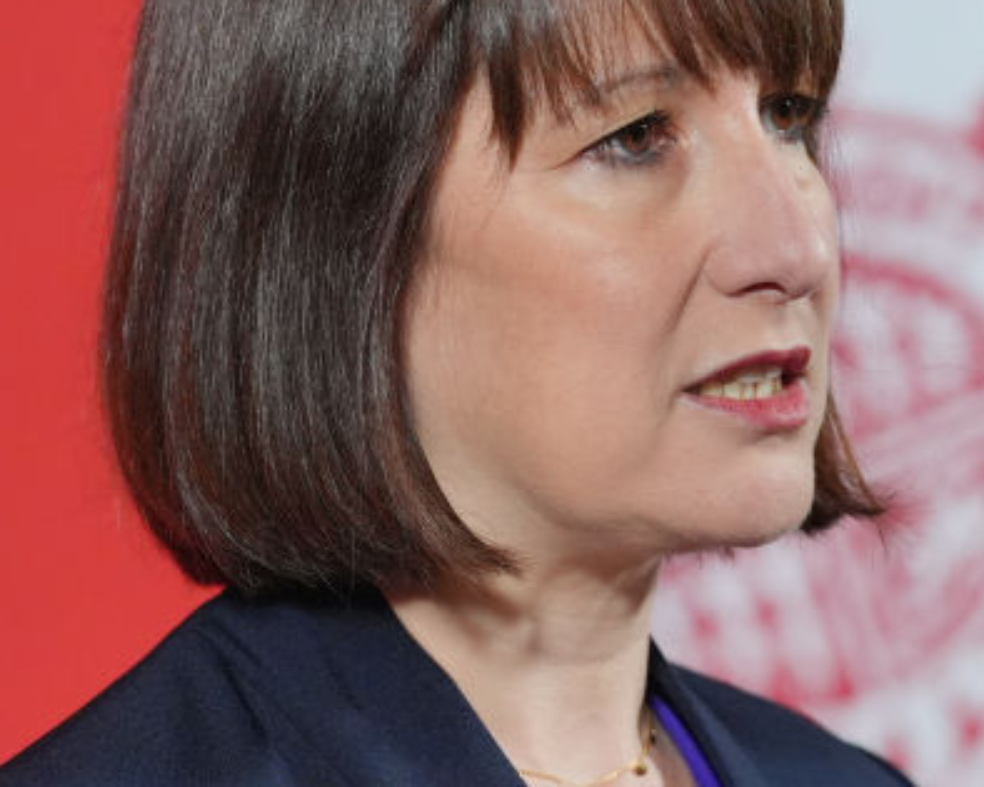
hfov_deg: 4.0
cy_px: 443
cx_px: 577
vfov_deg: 3.2
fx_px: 14208
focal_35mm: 488
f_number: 4
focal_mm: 200
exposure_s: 1/1000
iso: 4000
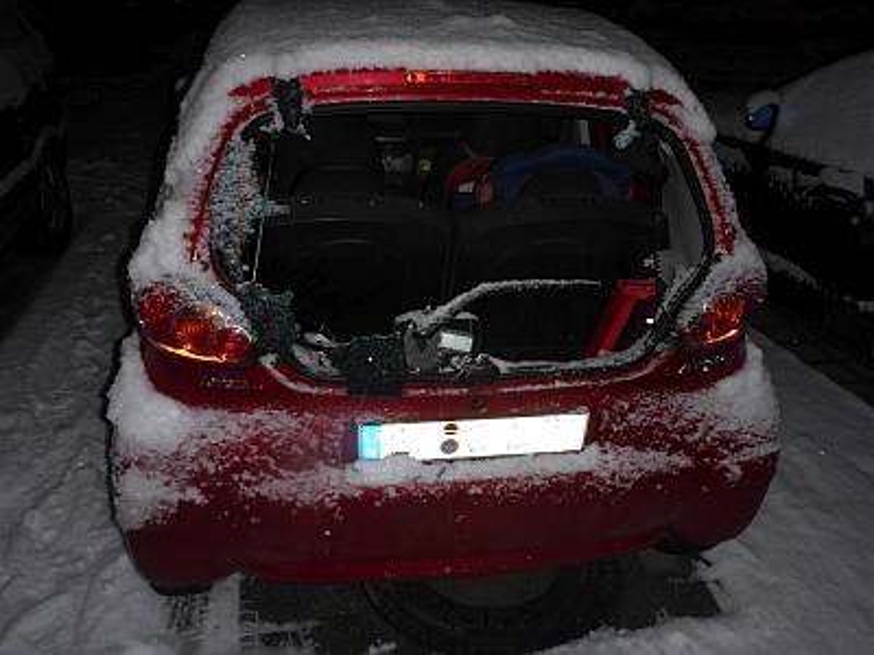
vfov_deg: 49.7
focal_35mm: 28
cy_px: 328
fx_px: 707
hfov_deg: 63.4
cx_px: 437
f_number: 3.3
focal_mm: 4.9
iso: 160
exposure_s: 1/60
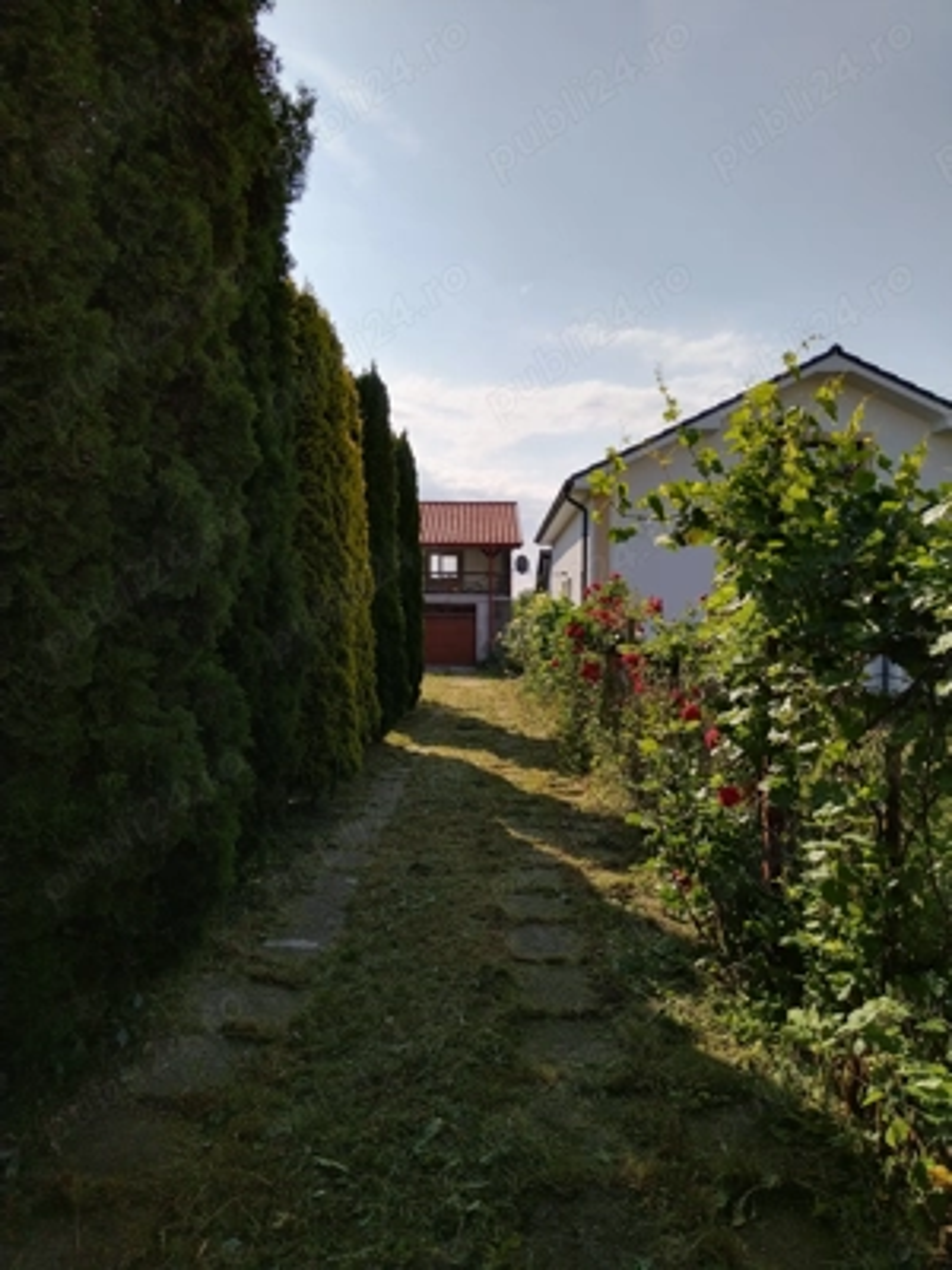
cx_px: 476
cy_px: 635
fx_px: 990
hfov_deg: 51.4
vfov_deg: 65.3
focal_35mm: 27
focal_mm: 4.94
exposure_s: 1/2700
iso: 100
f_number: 1.9
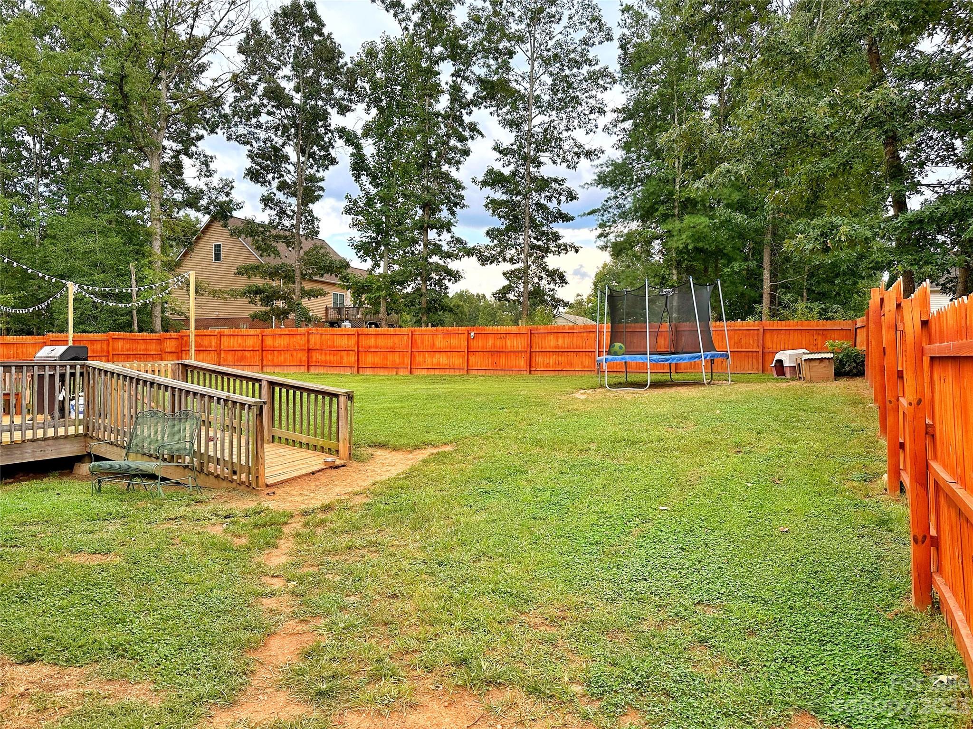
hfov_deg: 71.6
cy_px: 364
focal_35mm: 24
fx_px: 675
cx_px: 486
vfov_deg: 56.8
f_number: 1.78
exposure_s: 1/1241
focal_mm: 6.86
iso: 80
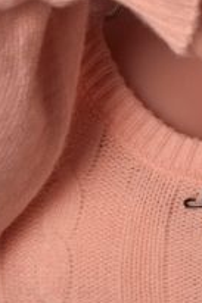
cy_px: -157
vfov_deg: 4.5
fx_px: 3869
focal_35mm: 459
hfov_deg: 3.0
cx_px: 354
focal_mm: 70
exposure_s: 1/180
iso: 500
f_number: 8
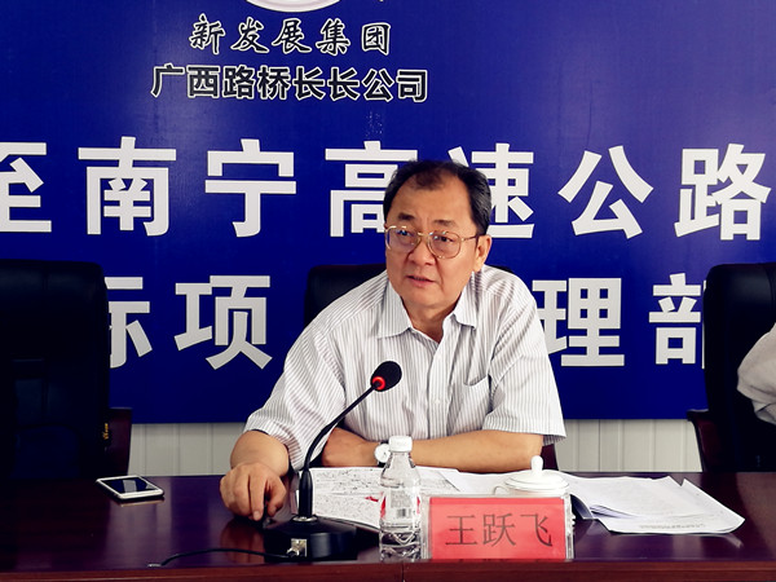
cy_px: 291
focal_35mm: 67
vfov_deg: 21.9
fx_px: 1502
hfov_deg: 29.0
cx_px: 388
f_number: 2.2
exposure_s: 1/33.3
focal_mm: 4.5
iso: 125
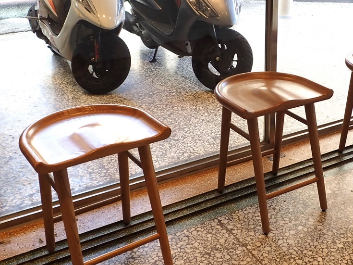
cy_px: 101
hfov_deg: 38.2
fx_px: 500
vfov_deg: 29.6
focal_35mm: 49
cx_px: 254
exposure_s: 1/80
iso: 100
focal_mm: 5.5
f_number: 3.2
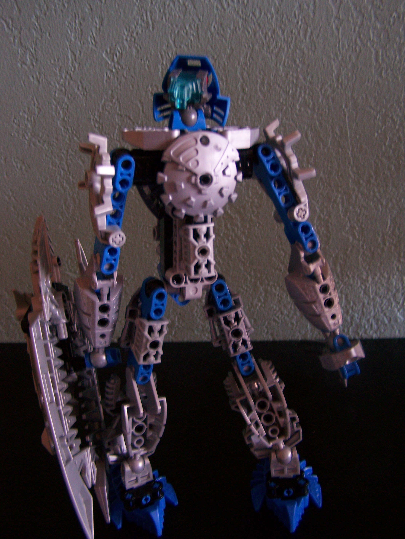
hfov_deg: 37.8
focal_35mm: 38
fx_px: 592
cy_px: 270
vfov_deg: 48.9
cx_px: 202
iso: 160
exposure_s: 1/8
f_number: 2.8
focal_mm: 6.3
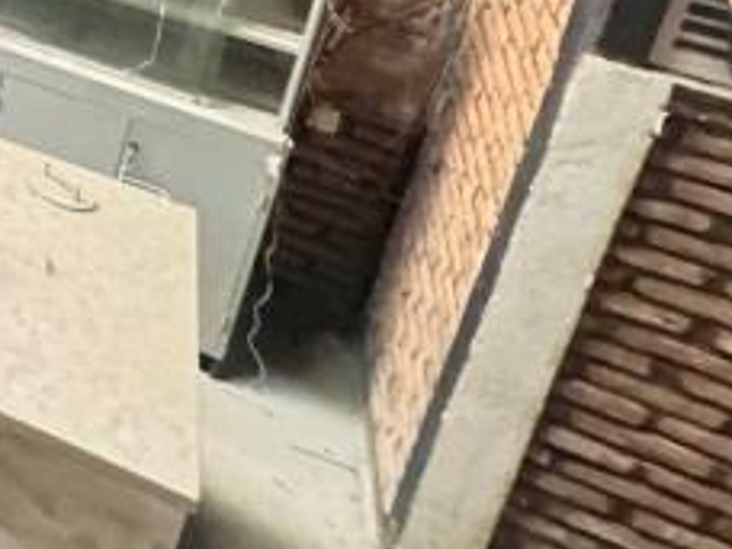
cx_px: -909
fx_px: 1332
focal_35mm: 63
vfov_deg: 18.2
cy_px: -453
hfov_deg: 16.6
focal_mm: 2.22
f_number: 2.2
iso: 1000
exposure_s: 1/40
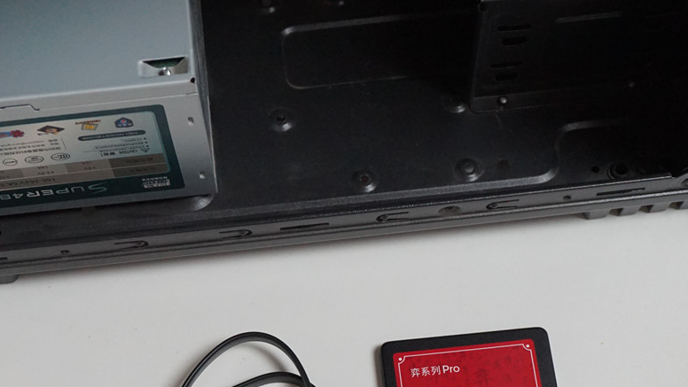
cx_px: 332
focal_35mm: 68
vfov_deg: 17.7
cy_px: 310
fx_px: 1236
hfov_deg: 31.1
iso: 2000
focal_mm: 31
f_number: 5
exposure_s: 1/160
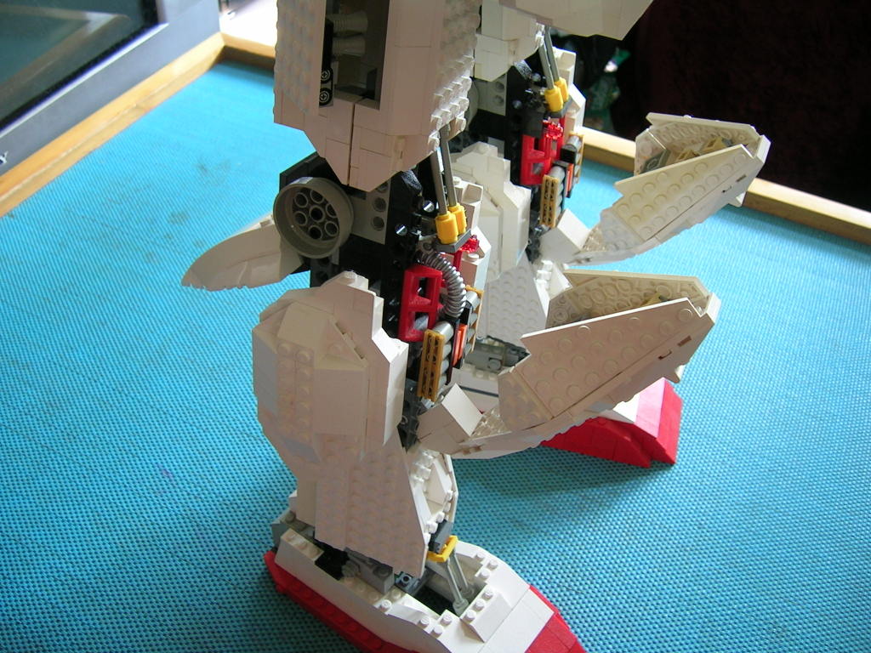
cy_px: 326
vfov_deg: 40.7
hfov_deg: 52.6
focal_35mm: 35
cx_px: 436
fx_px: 881
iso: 50
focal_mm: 5.4
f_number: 2.8
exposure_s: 1/7.6
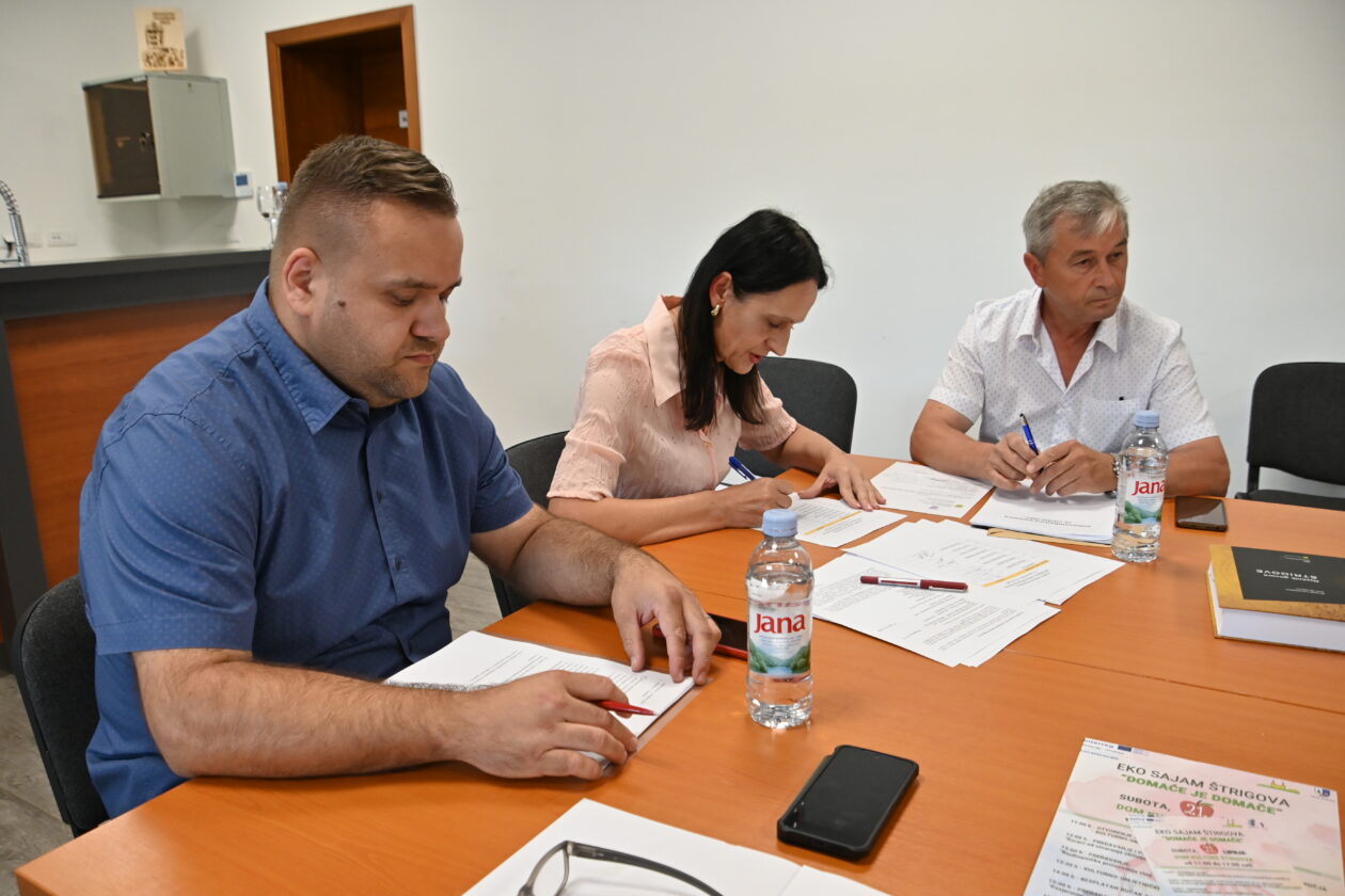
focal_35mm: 27
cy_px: 448
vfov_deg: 47.9
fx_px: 1009
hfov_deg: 67.4
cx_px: 672
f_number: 5
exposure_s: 1/160
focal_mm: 18
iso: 1000
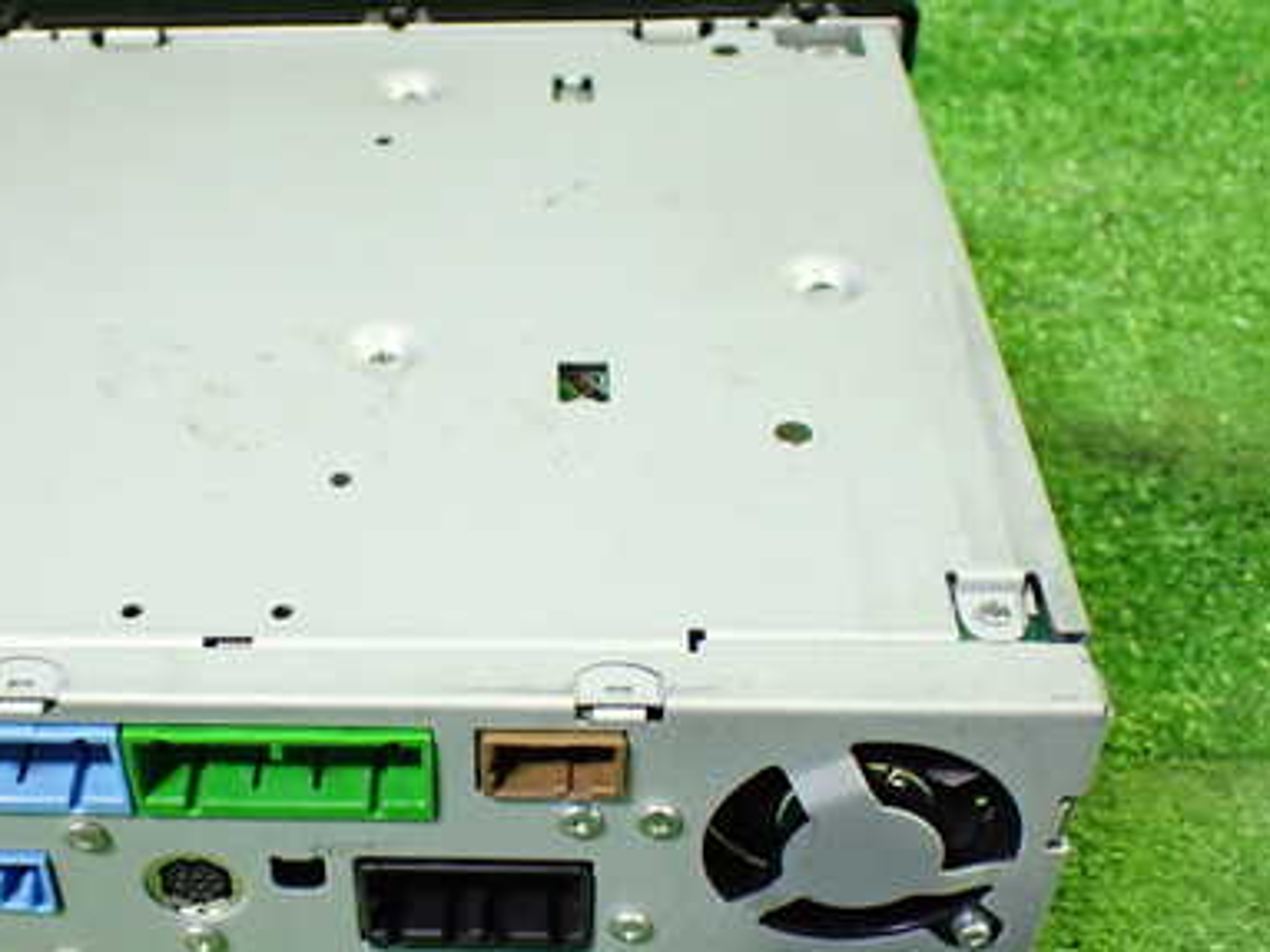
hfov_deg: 39.7
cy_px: 587
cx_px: 375
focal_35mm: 47
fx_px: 1724
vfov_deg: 30.7
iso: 800
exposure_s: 1/50
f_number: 2.3
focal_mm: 5.4
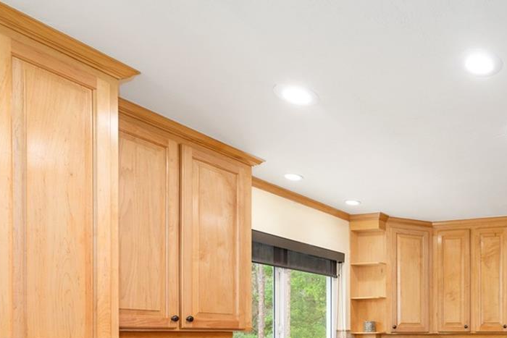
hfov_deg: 46.4
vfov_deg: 36.8
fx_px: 451
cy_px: 339
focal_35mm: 32
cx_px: 534
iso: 400
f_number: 7.1
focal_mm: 14
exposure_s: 1/4
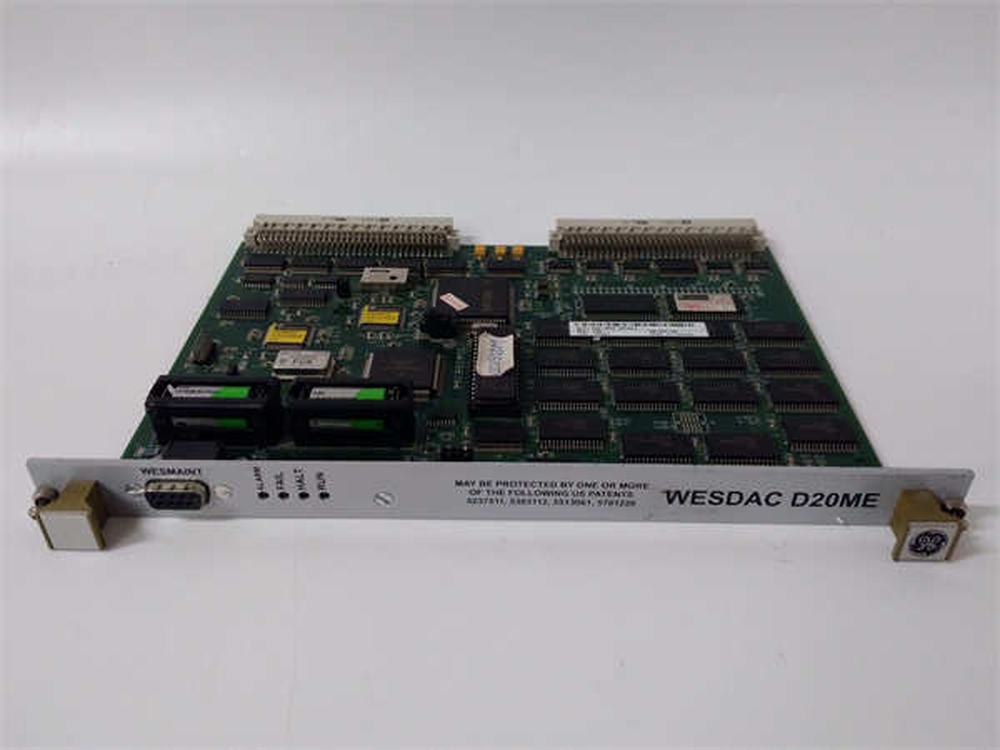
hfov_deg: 65.3
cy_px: 375
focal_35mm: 27
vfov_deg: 51.4
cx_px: 500
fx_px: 780
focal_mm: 3.79
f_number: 2
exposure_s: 1/33
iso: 351
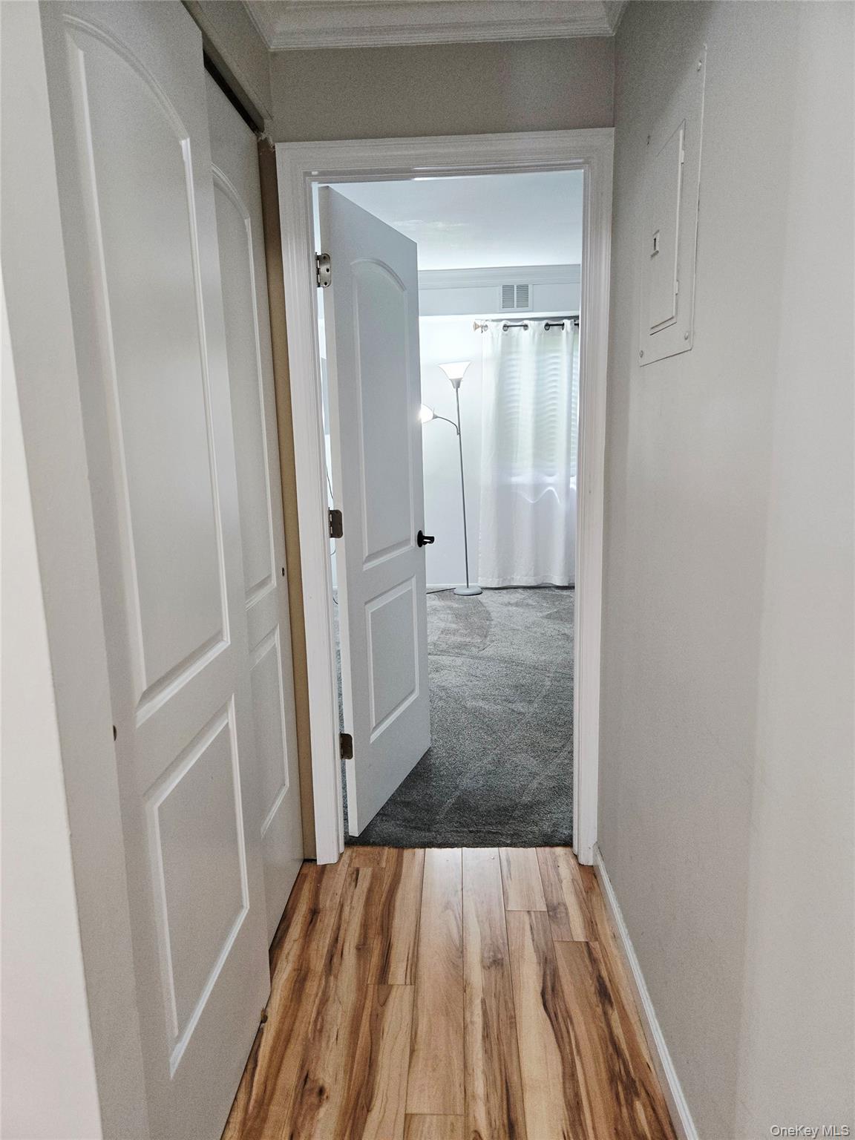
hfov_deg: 58.9
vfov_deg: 73.9
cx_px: 428
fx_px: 757
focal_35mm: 23
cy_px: 570
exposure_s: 1/120
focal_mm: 5.4
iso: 250
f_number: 1.8
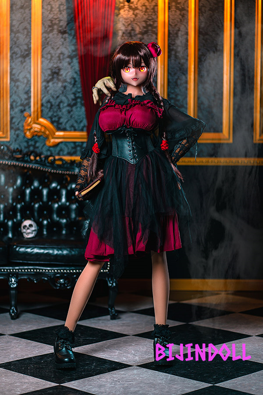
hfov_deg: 16.1
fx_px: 931
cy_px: 198
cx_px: 132
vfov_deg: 23.9
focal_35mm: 85
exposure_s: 1/100
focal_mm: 85
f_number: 1.8
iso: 100
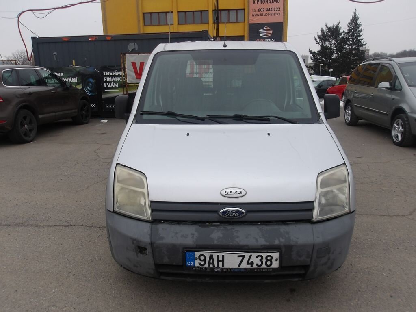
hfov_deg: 65.3
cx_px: 208
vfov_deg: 51.4
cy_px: 156
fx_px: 324
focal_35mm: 27
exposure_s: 1/146
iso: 100
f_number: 3
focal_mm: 4.9
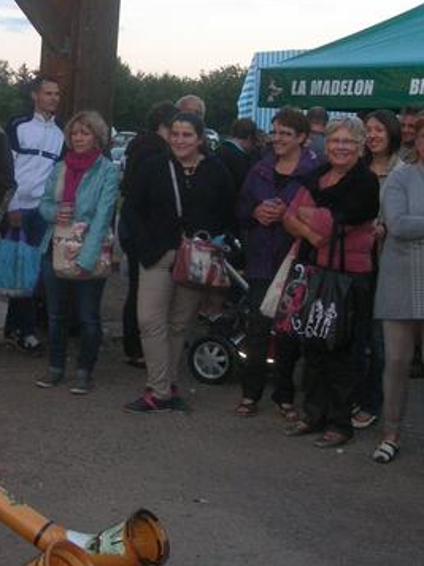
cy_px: 237
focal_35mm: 63
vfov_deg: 30.7
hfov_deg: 22.9
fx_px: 1029
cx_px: 70
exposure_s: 1/30
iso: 67
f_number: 2.8
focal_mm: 5.8
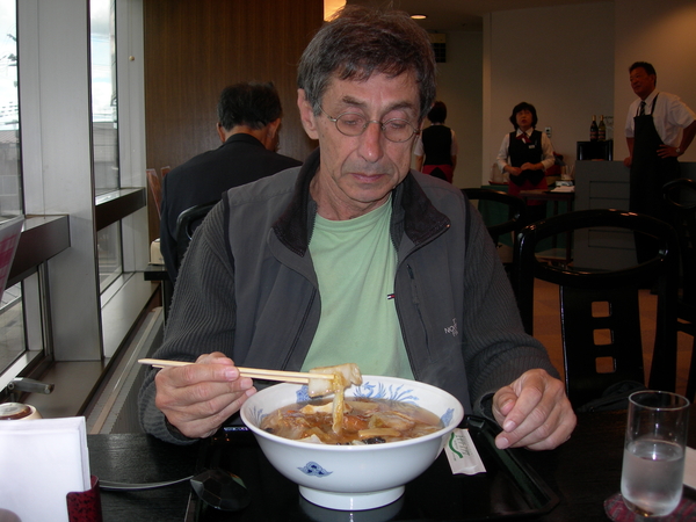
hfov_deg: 49.0
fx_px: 764
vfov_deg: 37.7
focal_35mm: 38
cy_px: 261
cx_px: 348
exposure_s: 1/60.1
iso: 50
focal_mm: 7.8
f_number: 2.8
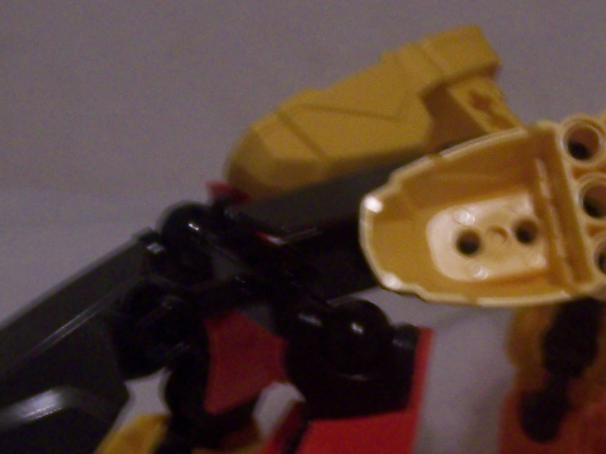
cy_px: 351
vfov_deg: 13.5
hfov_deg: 18.0
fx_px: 1908
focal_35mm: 109
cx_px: 413
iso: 160
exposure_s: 1/8
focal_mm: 5.6
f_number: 2.7
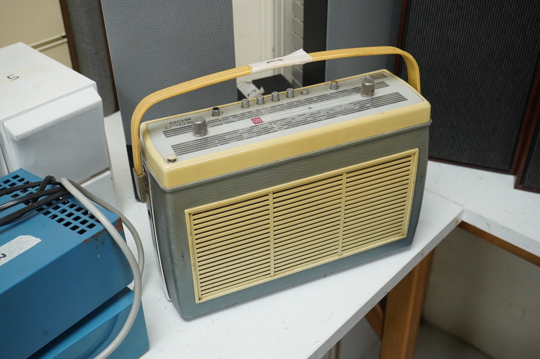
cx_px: 270
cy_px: 180
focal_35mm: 41
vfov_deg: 32.6
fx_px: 614
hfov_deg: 47.4
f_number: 7.1
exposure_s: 1/100
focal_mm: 41
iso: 2500
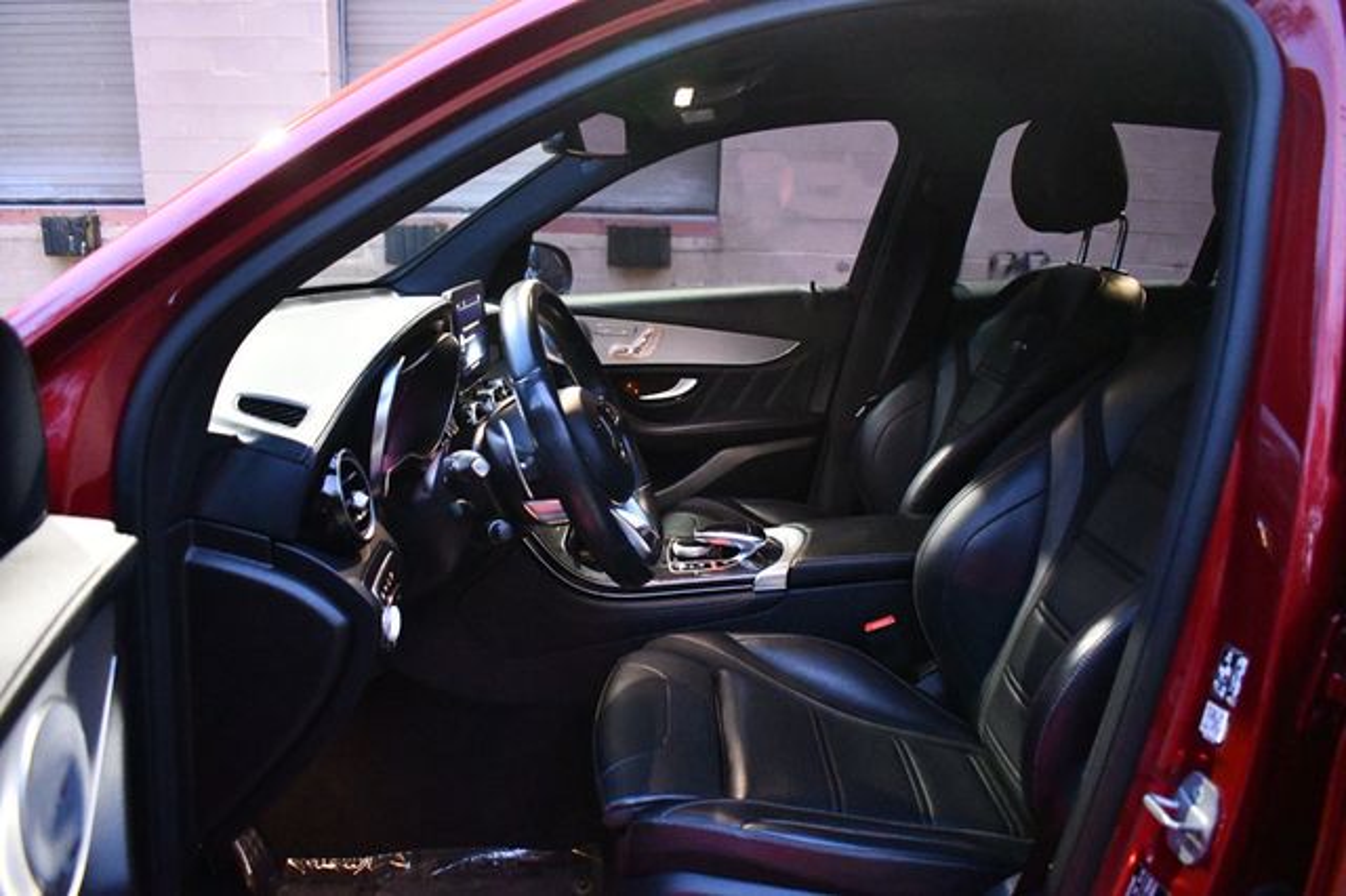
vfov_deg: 47.9
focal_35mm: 27
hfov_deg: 67.4
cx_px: 673
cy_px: 448
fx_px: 1009
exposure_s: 1/30
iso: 12800
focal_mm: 18
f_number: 3.5
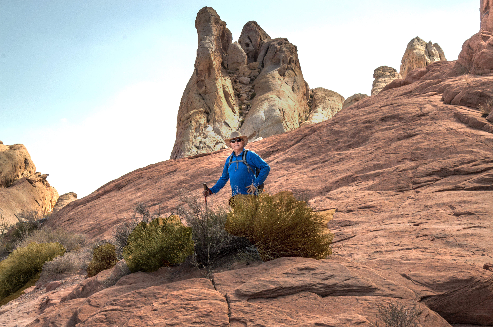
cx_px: 246
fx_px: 1190
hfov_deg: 23.4
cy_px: 164
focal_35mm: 87
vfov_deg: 15.7
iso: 100
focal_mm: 58
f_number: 14
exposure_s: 1/50
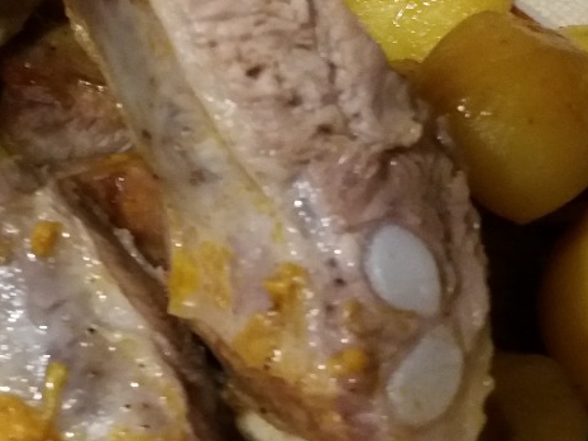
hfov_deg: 29.4
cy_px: 293
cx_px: 163
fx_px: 1104
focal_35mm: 65
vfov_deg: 22.5
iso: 400
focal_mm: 3.7
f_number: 1.9
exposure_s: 1/17
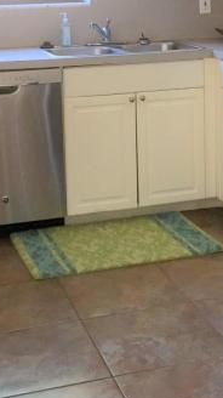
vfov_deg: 28.2
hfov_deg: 16.2
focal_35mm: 74
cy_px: 95
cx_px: 155
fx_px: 780
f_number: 2.2
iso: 32
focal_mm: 4.15
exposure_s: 1/30
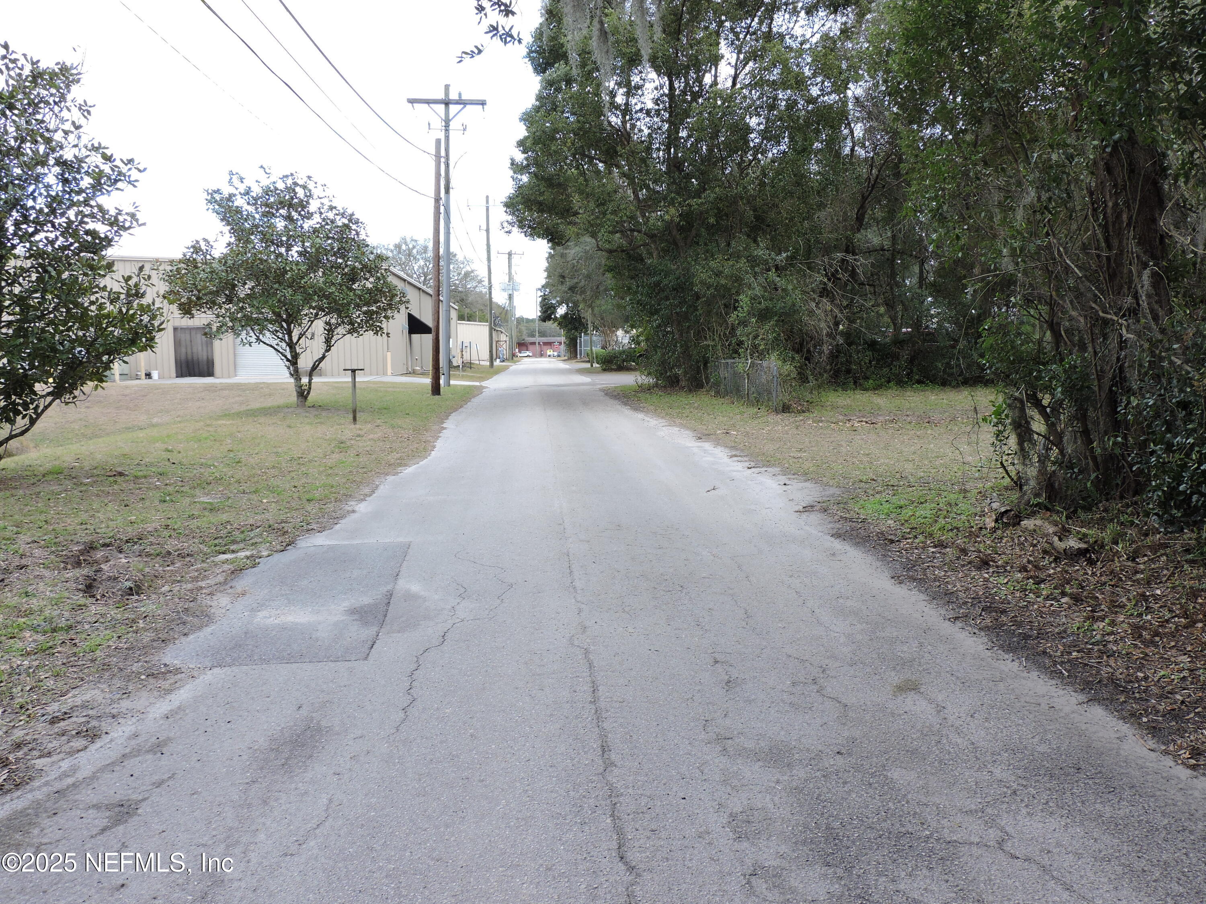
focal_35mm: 30
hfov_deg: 60.0
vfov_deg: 46.8
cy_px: 452
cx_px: 603
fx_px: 1045
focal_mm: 5.4
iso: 100
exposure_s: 1/80
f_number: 3.5
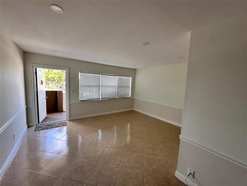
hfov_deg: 102.1
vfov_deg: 85.7
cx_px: 124
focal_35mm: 14
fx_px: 100
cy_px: 93
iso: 100
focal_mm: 2.22
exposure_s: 1/99
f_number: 2.2
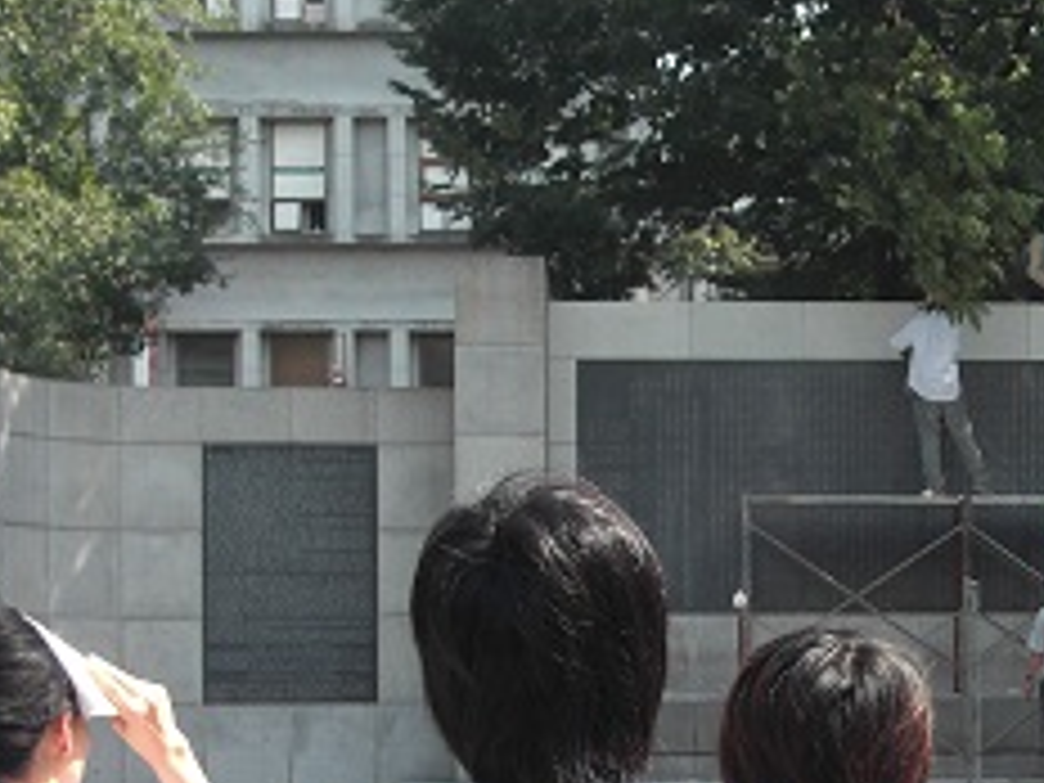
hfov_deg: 22.3
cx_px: 783
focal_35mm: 87
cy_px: 727
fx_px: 2624
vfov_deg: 16.7
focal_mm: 8.2
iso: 50
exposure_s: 1/250
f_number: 3.3
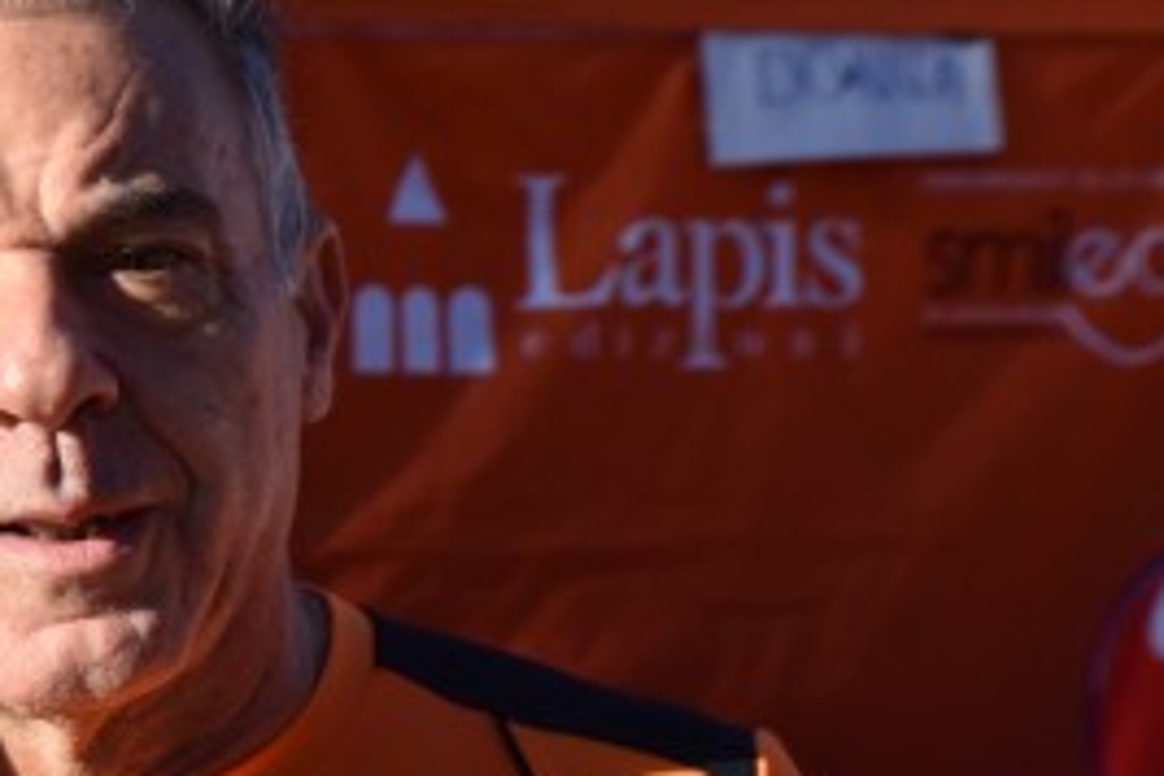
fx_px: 5238
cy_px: 632
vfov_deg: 8.5
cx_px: -126
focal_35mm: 162
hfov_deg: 12.5
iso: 320
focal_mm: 48
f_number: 8
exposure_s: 1/800
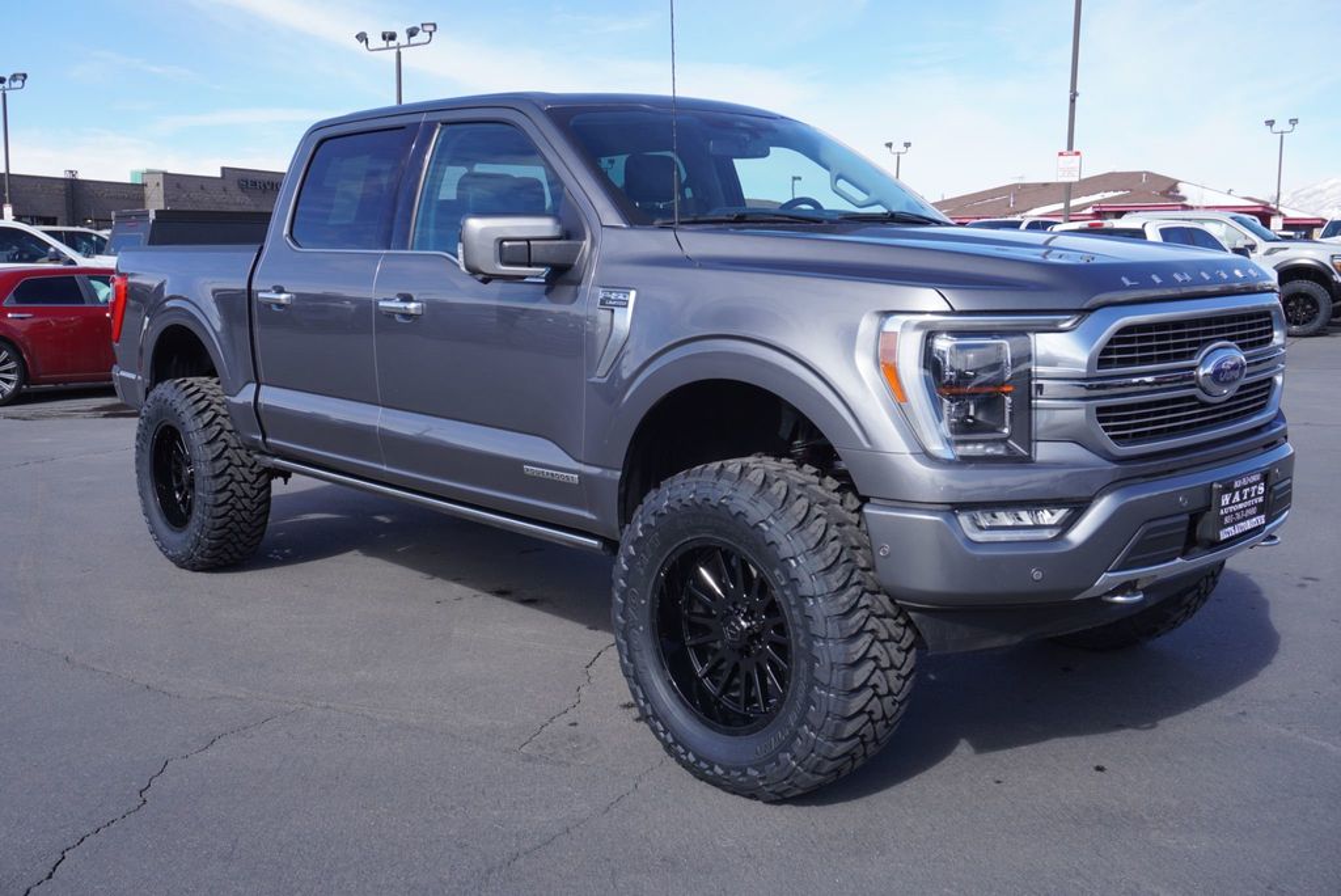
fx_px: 1286
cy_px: 448
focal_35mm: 34
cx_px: 670
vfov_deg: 38.4
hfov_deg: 55.1
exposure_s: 1/200
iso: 100
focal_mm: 23
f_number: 8
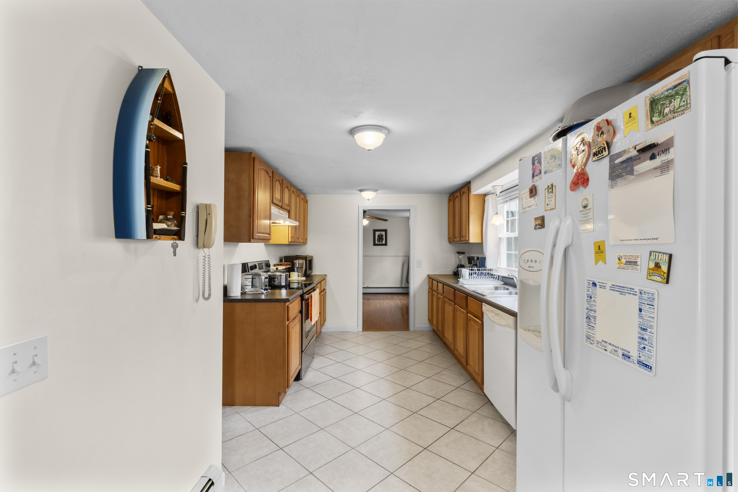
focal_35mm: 16
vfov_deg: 73.7
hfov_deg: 96.7
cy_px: 246
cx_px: 369
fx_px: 328
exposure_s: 1.3
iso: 200
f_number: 9
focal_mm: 16
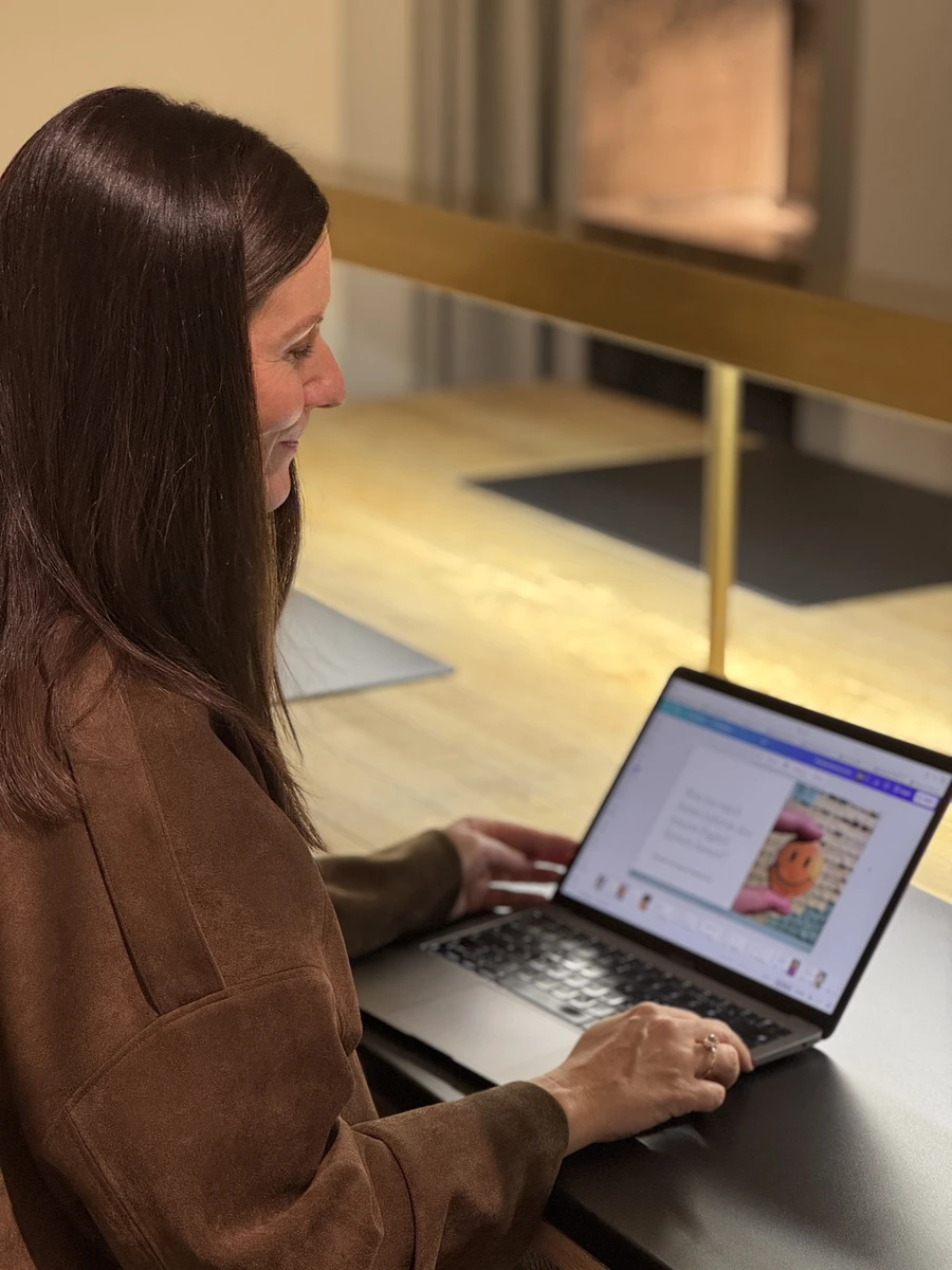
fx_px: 2824
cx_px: 476
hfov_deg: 19.1
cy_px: 635
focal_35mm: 77
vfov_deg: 25.3
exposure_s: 1/50
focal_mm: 9
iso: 320
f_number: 2.8
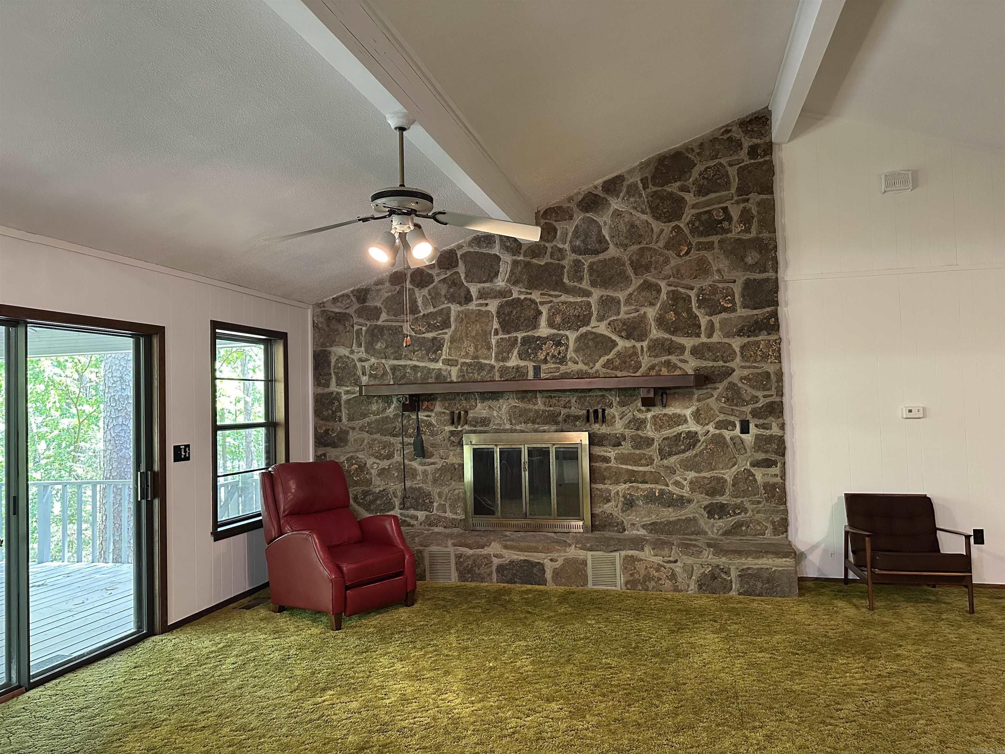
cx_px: 502
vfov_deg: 56.8
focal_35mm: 24
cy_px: 377
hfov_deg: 71.6
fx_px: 697
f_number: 1.78
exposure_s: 1/60
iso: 800
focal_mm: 6.86
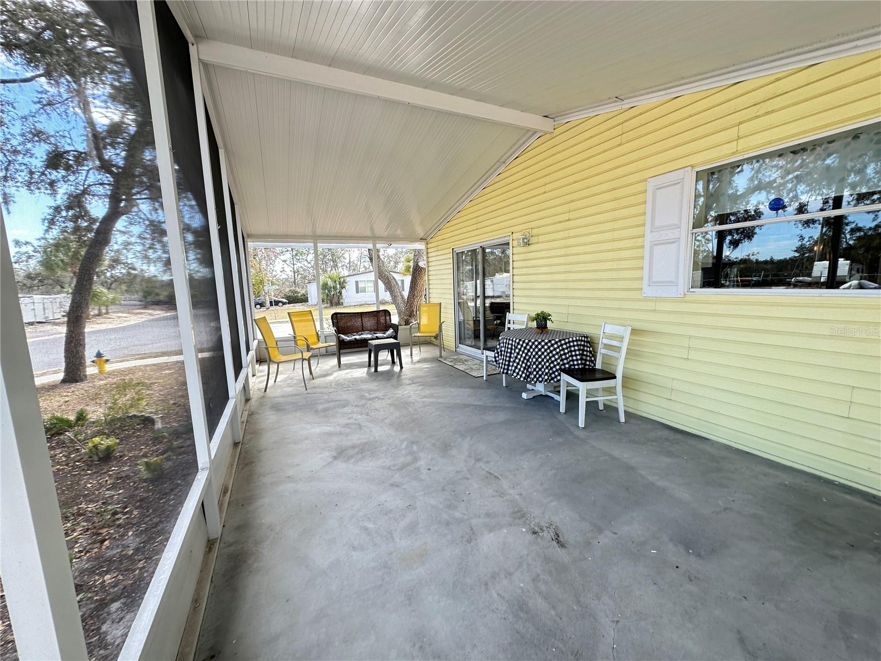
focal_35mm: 14
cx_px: 440
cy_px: 330
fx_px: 356
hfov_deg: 102.1
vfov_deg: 85.7
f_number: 2.2
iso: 50
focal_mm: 2.22
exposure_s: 1/99
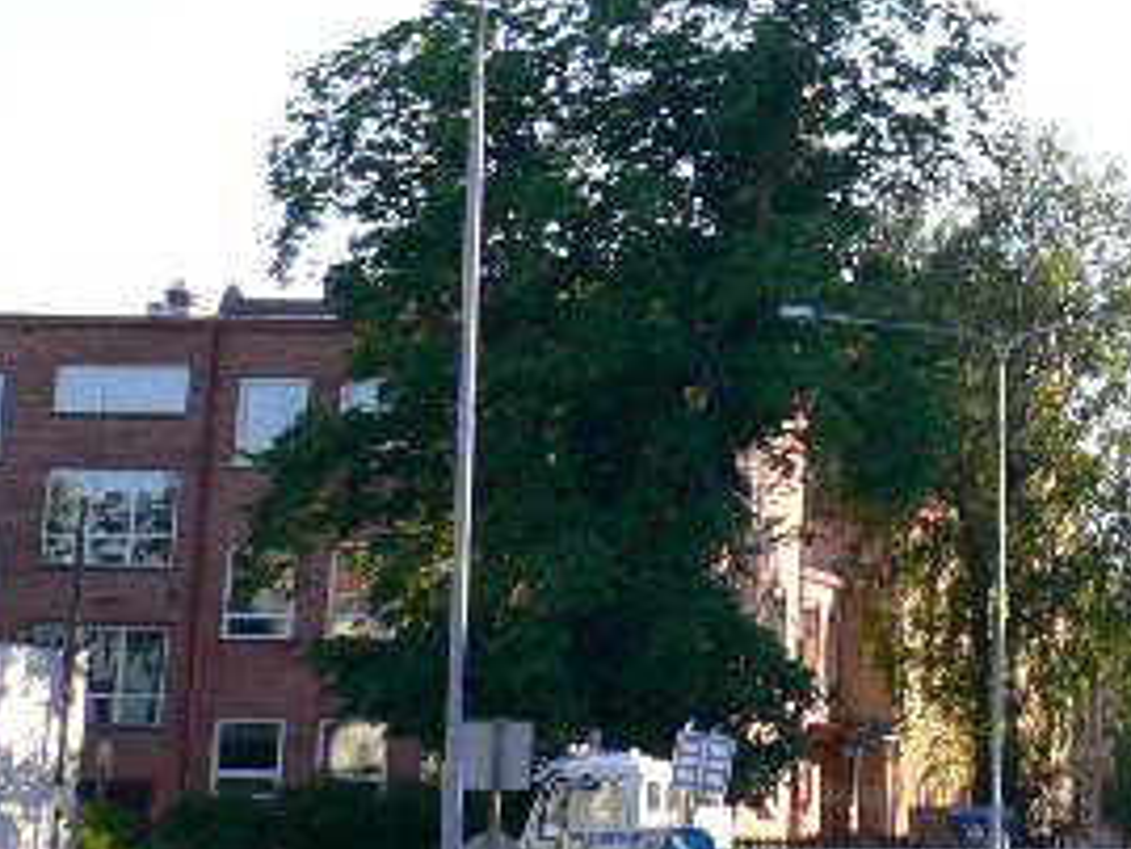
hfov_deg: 17.8
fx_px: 3399
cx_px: 1430
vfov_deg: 14.0
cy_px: -34
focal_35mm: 104
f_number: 5.6
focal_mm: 5.8
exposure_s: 1/100
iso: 80
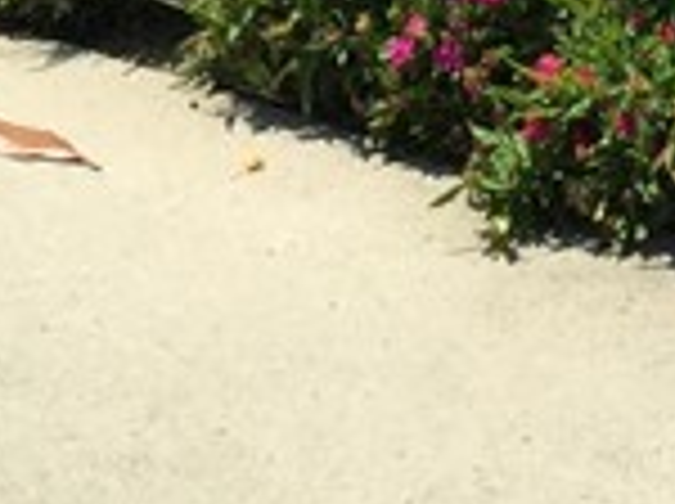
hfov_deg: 9.1
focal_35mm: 212
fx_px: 4127
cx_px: 976
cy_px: -814
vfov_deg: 6.6
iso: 25
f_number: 2.4
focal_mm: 3.3
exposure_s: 1/1235
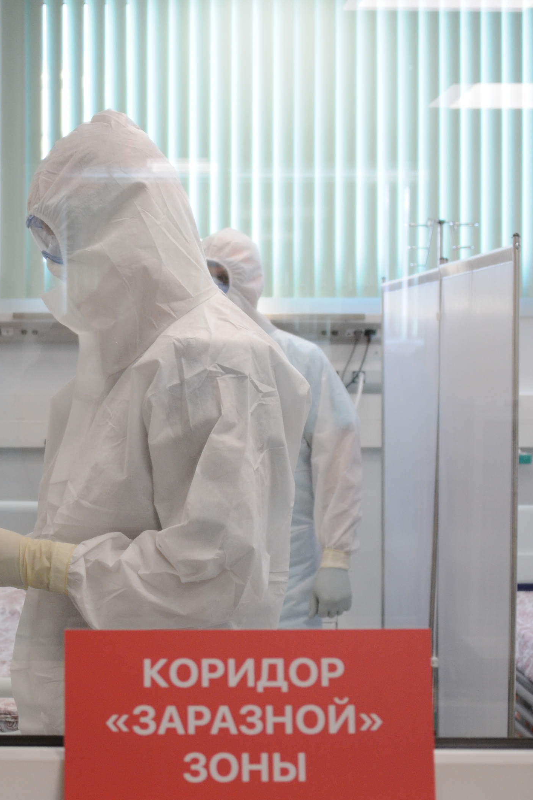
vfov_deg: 27.7
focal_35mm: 73
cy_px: 401
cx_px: 103
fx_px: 1621
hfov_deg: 18.5
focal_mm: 32
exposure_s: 1/125
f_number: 3.5
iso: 640
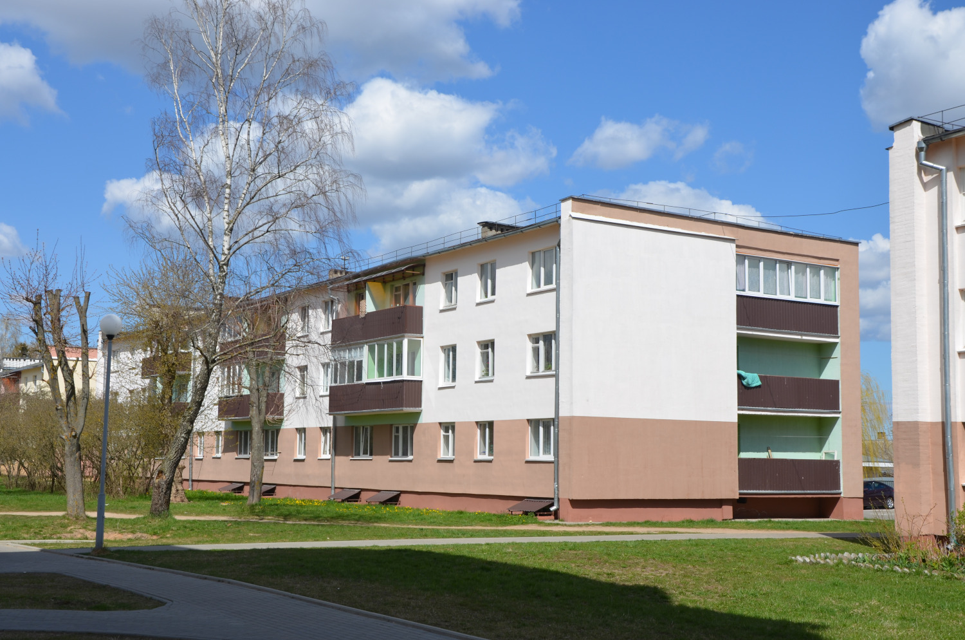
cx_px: 482
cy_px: 320
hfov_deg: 46.5
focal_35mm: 42
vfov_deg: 31.8
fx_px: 1124
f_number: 9
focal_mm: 28
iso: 100
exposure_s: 1/320
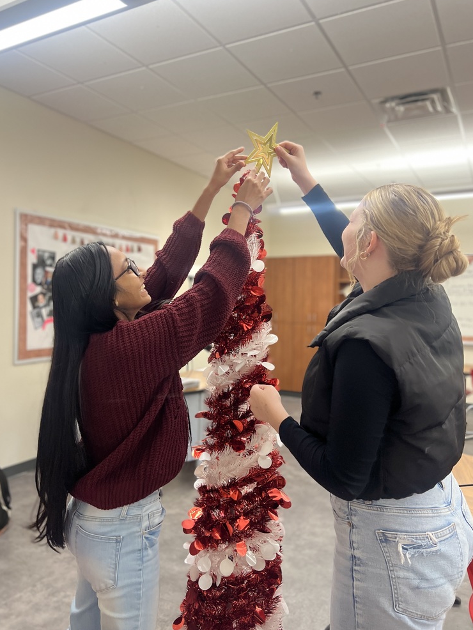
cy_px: 308
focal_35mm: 27
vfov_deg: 65.3
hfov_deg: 51.4
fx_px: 492
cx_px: 231
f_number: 1.5
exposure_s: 1/120
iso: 125
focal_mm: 5.7
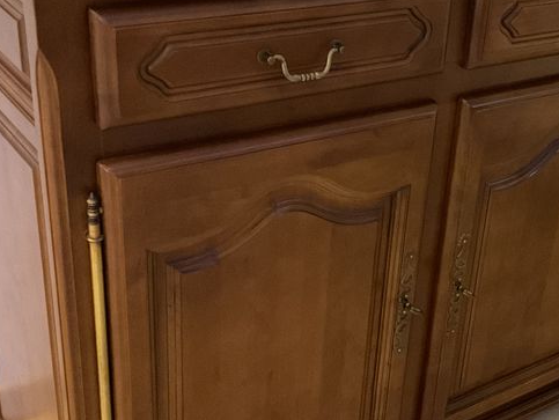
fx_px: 970
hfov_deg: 31.4
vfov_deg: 24.4
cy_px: 227
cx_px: 442
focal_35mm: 60
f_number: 1.8
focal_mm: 3
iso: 500
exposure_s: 1/24
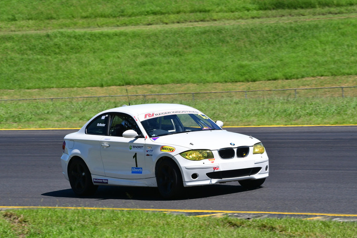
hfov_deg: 6.9
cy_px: 119
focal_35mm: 300
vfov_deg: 4.6
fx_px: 2976
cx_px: 178
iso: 500
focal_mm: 200
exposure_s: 1/640
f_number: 11
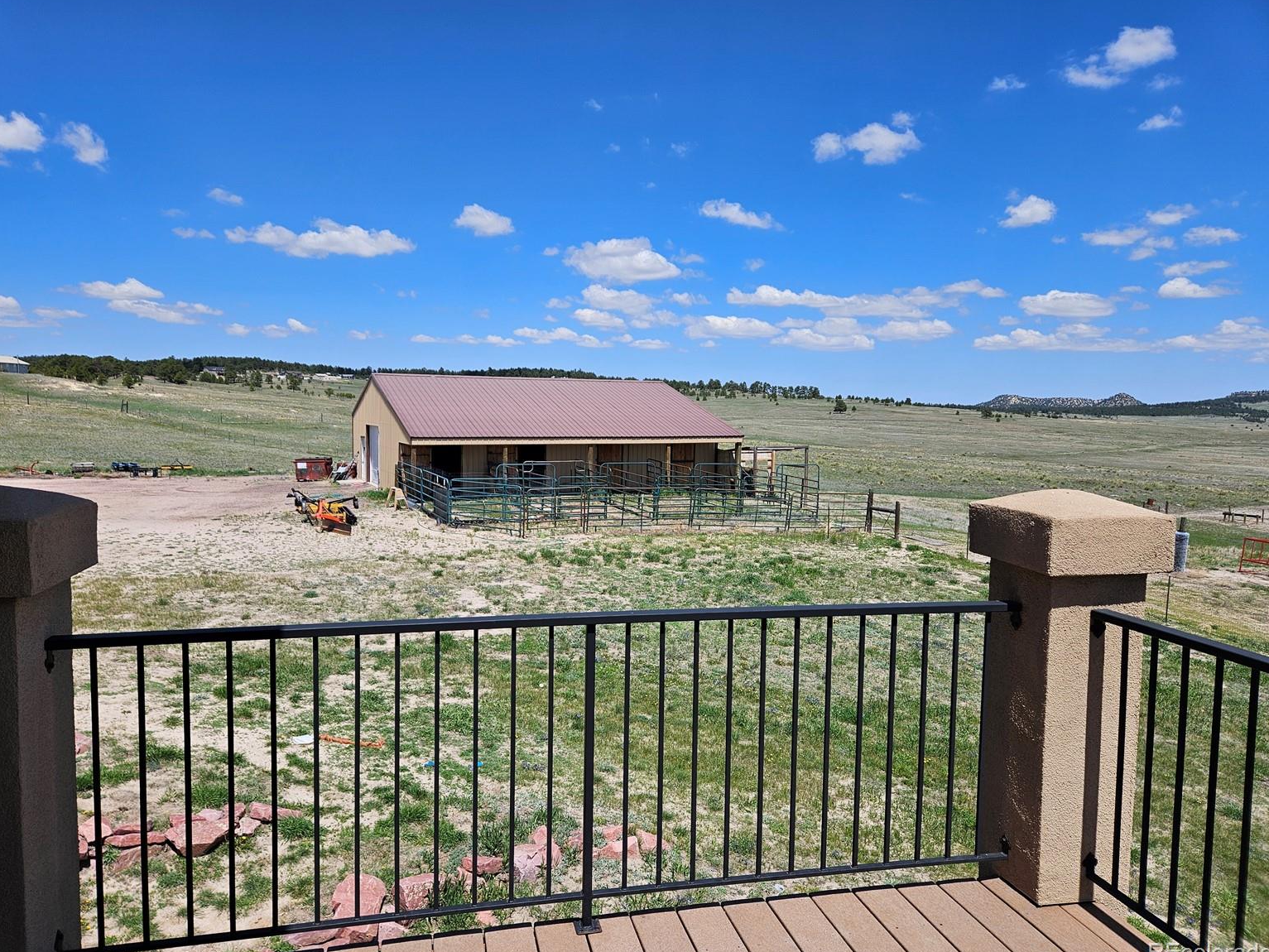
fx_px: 880
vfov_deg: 56.8
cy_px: 473
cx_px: 620
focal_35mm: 24
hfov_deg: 71.6
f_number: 1.8
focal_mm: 5.4
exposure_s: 1/3109
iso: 25
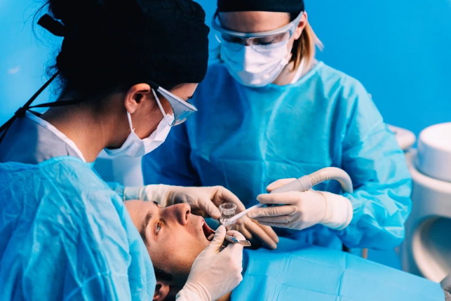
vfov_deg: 19.5
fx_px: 877
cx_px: 226
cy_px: 150
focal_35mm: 70
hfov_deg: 28.8
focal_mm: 70
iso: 640
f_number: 3.5
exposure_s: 1/200
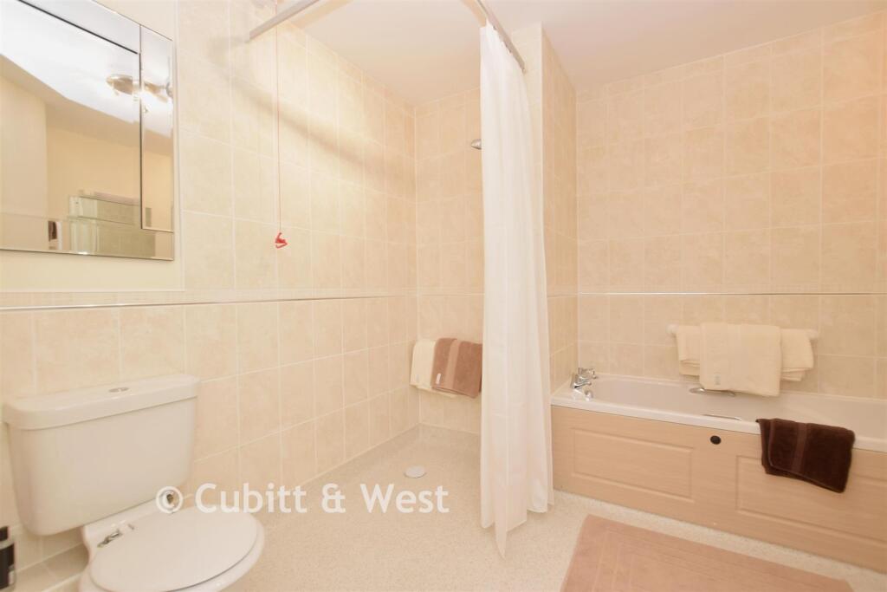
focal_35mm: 15
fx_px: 370
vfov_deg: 77.3
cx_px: 444
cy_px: 296
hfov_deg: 100.4
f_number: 8
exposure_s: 1/10
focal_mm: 10
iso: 500
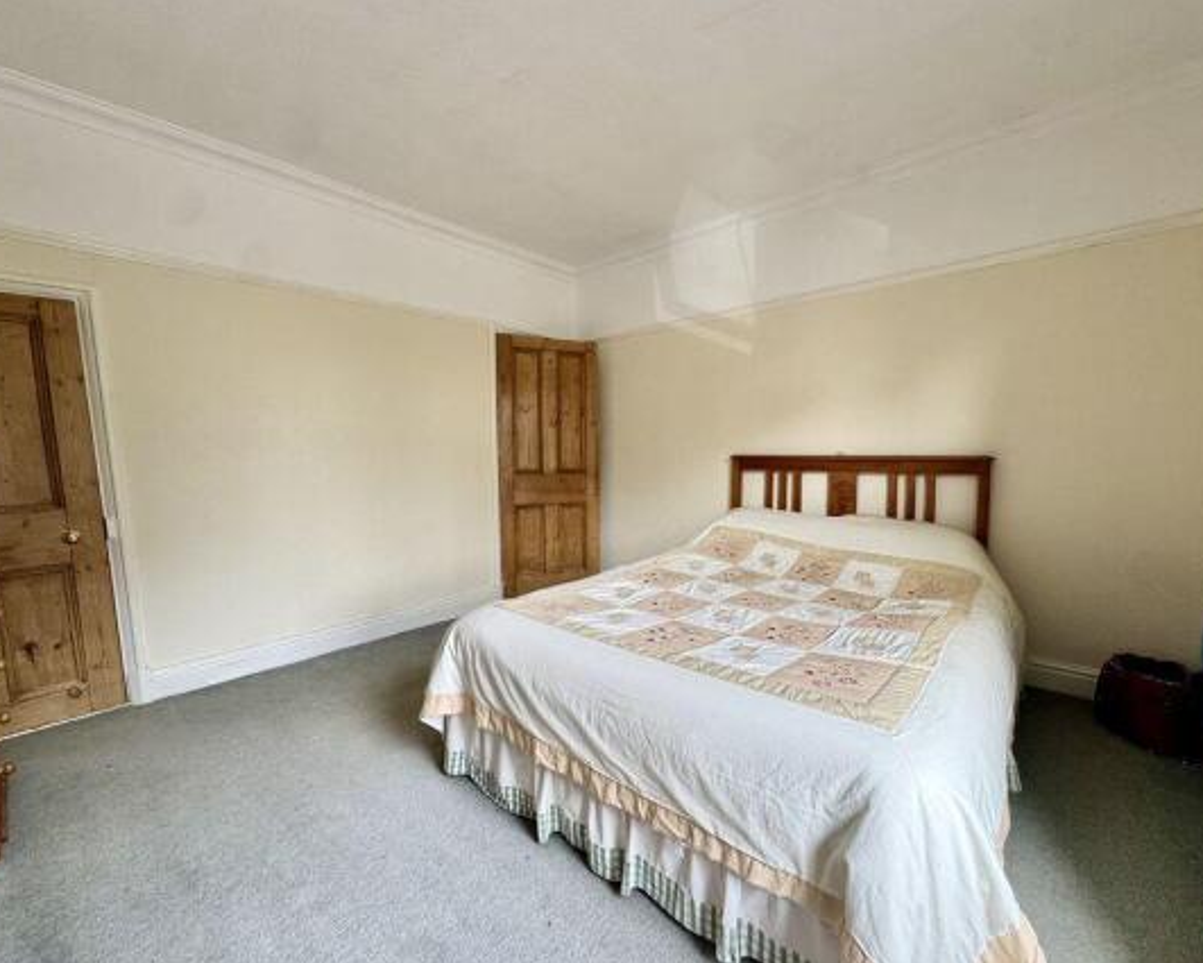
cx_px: 629
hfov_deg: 96.7
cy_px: 488
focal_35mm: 15
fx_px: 534
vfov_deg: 84.1
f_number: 2.2
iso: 160
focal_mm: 2.22
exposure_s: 1/99
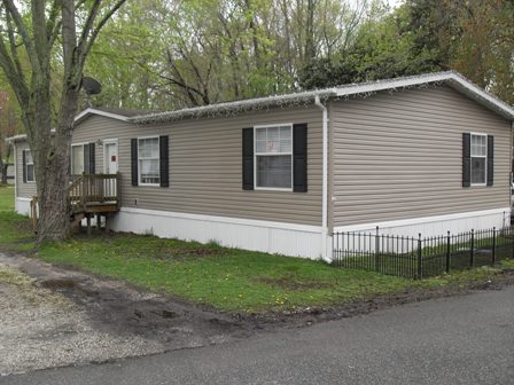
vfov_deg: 38.7
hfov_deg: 50.1
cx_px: 257
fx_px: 549
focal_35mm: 37
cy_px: 192
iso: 80
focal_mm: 6.3
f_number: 8.9
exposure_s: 1/45
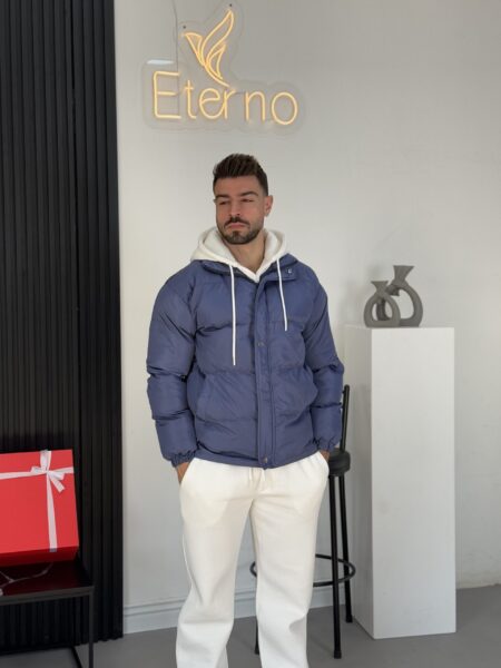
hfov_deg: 30.3
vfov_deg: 39.7
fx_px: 926
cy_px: 334
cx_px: 250
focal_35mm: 48
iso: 64
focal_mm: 6.76
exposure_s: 1/572
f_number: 1.78
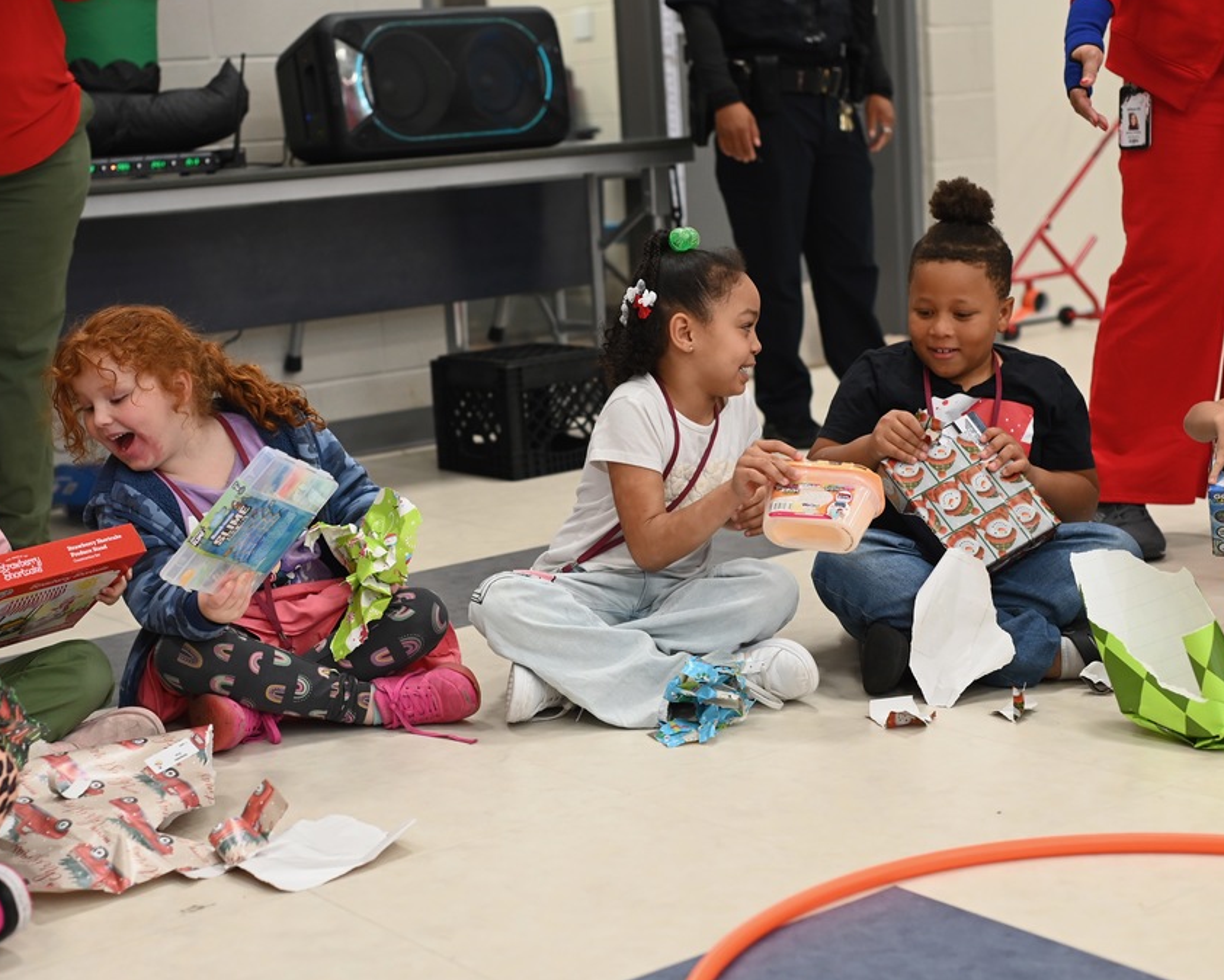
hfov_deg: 33.0
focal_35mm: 57
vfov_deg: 26.7
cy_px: 488
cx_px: 563
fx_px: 2065
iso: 1600
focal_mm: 50
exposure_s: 1/250
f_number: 2.8
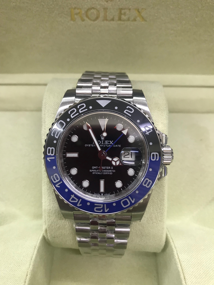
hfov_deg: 49.7
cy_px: 142
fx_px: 231
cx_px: 107
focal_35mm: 28
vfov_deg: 63.4
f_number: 1.8
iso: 40
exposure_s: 1/17
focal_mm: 3.99
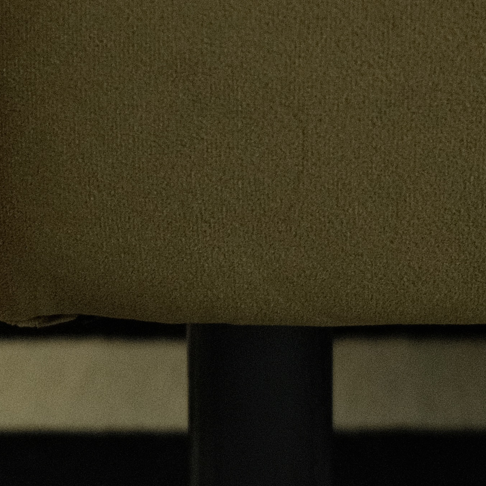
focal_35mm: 129
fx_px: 2049
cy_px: -40
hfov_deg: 13.5
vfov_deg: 13.3
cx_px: 322
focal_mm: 22.3
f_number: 3.2
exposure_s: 1/105
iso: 1600
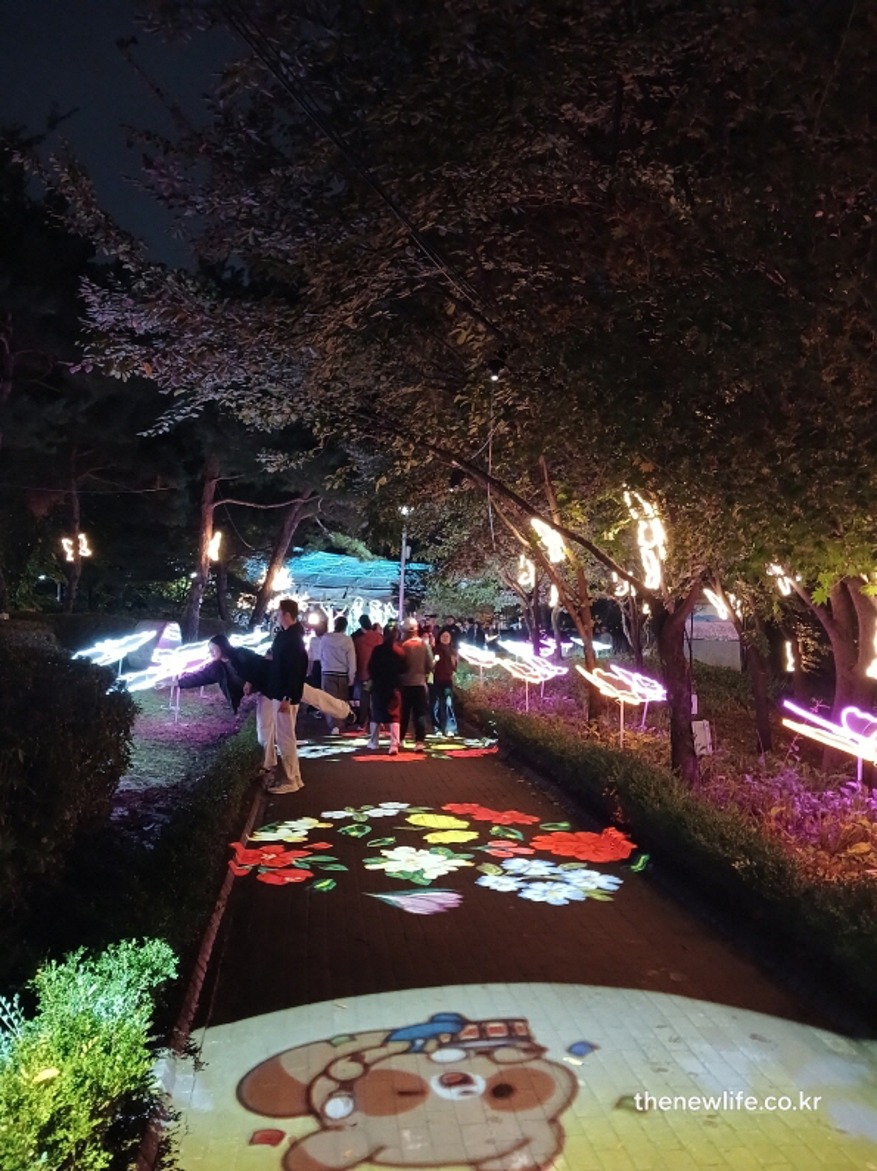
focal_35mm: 27
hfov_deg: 51.3
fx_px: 913
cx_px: 438
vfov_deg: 65.3
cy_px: 586
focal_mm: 4
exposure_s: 1/20
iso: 640
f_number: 1.8
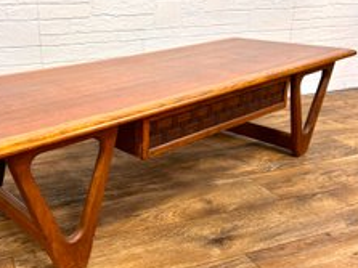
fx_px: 413
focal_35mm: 40
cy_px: 147
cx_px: 110
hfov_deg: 45.9
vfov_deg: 35.9
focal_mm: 5.7
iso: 125
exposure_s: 1/120
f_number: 1.5
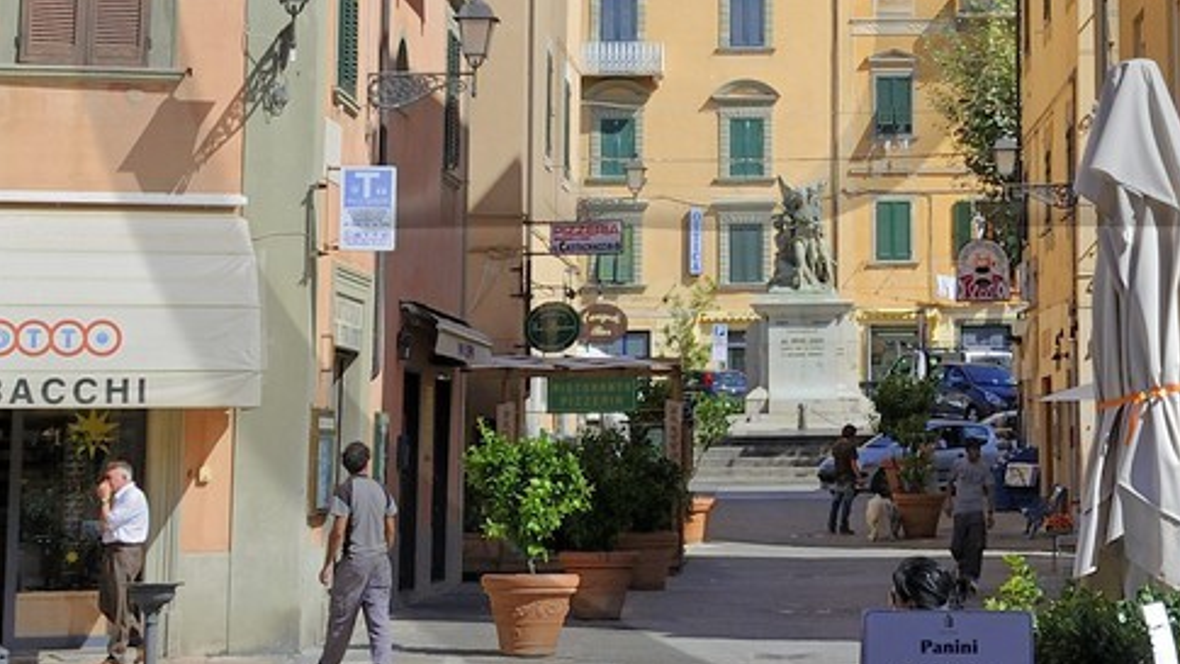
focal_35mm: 107
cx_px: 1041
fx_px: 3348
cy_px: -168
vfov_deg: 11.1
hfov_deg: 19.6
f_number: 11
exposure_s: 1/200
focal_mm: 31
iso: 200
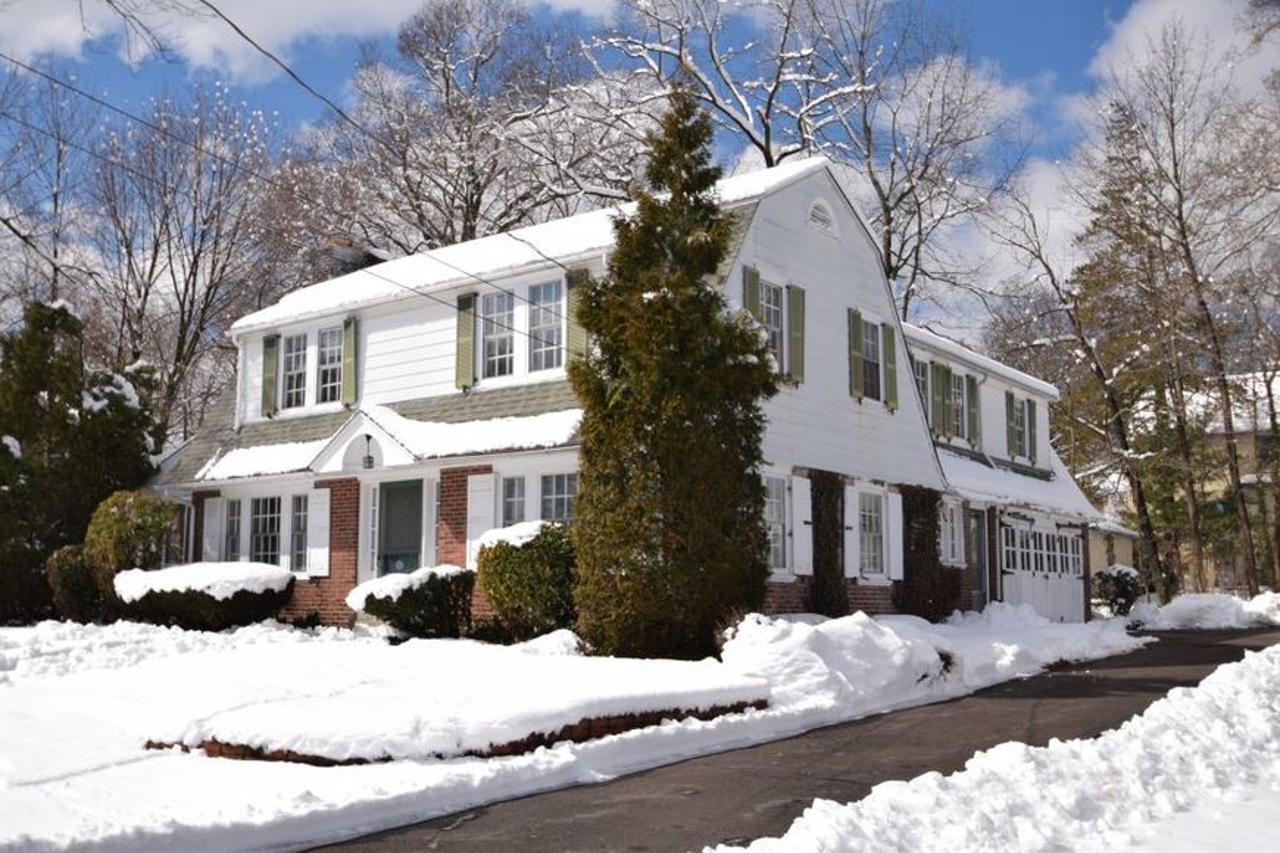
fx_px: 1280
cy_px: 426
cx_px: 640
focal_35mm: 36
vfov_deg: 36.9
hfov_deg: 53.1
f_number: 13
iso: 100
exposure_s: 1/200
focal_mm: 24
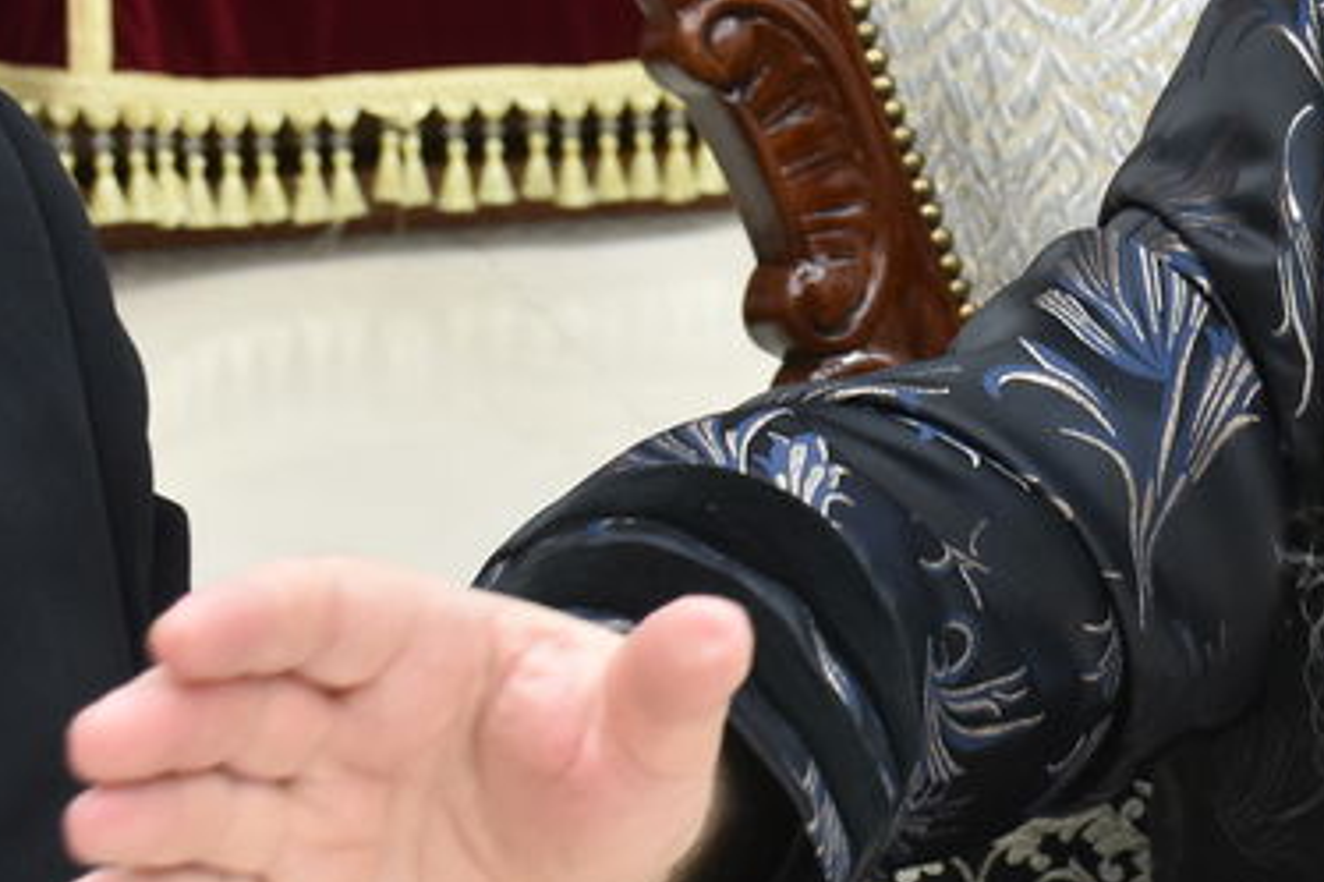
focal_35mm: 146
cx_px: 1593
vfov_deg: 9.4
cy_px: 345
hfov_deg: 13.7
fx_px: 5367
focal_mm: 26
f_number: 5.6
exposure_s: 1/80
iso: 1000
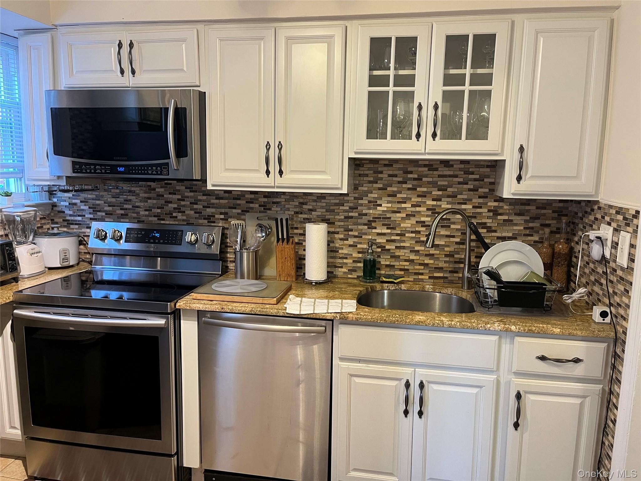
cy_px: 240
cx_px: 320
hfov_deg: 67.3
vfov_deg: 53.1
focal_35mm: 26
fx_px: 481
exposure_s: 1/60
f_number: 1.6
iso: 250
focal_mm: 5.1
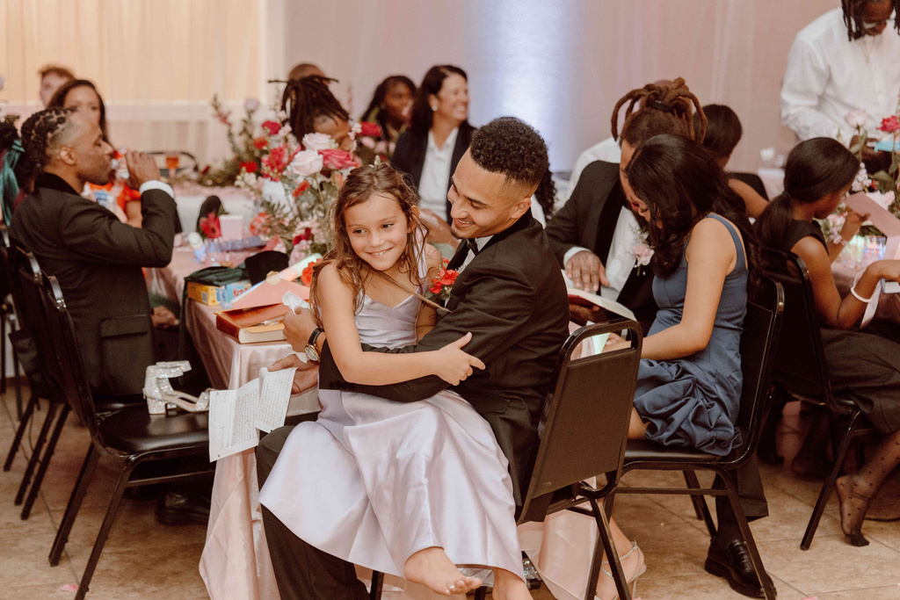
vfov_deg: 19.5
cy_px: 300
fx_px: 1750
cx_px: 450
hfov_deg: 28.8
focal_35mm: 70
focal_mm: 70
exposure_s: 1/250
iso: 2500
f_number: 2.8
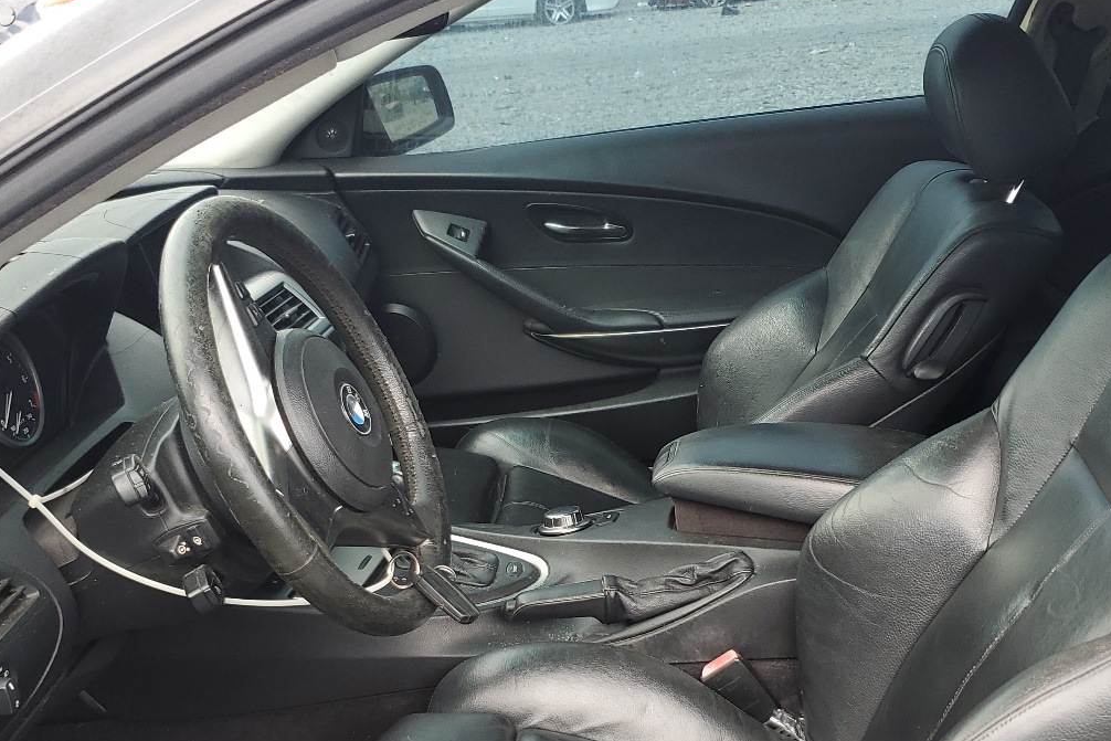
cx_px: 540
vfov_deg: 30.8
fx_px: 1327
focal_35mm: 43
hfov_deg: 45.4
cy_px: 528
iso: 50
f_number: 1.5
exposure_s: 1/179
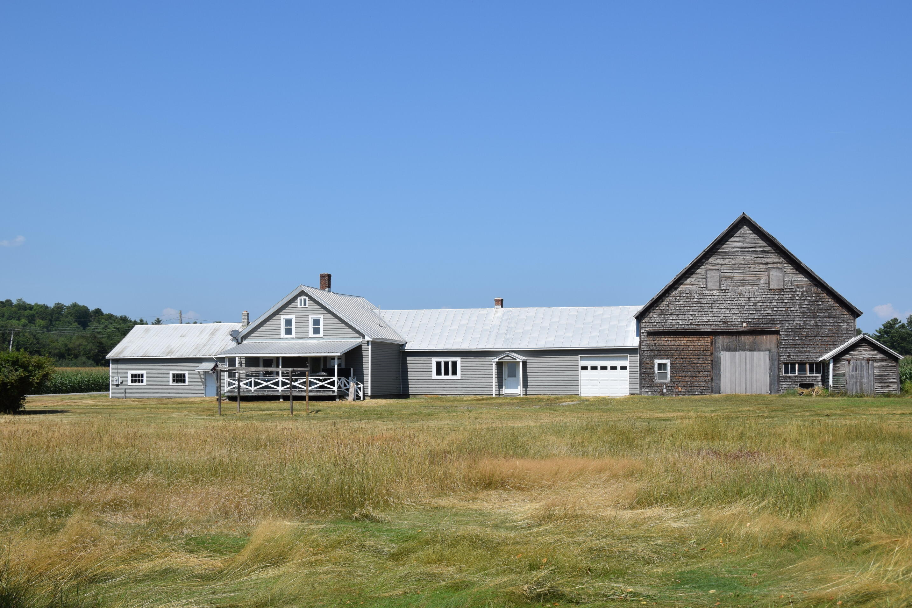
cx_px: 477
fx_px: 1115
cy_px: 316
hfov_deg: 44.5
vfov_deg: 30.5
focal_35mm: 44
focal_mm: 28
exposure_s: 1/500
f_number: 11
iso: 200
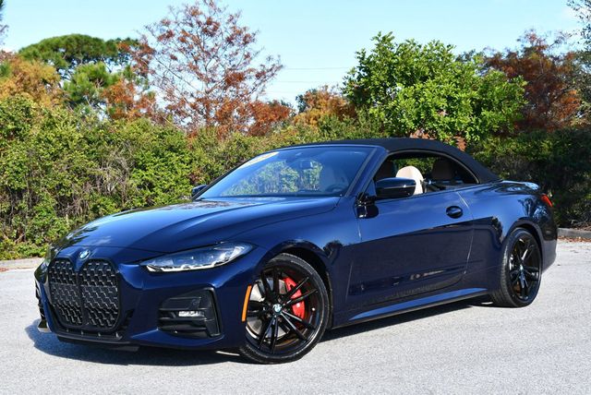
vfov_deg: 22.7
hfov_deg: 33.4
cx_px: 296
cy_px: 198
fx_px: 986
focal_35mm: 60
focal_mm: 30
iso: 200
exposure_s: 1/250
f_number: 7.1
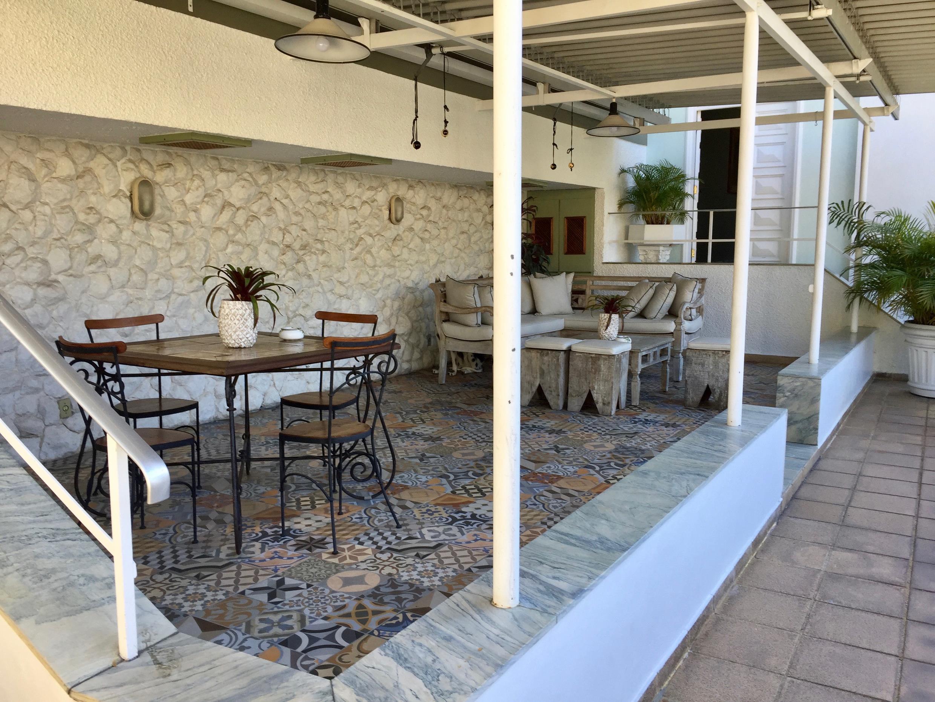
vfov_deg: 48.2
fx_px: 783
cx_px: 468
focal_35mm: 29
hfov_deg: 61.7
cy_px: 351
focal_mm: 4.15
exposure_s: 1/144
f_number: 2.2
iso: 32
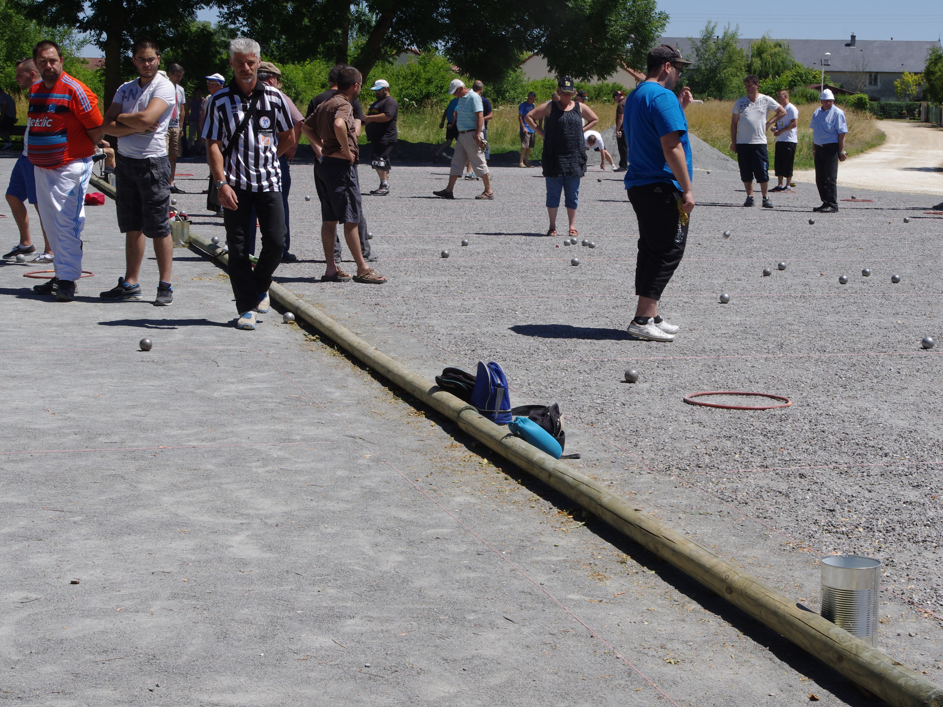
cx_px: 535
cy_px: 356
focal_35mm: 66
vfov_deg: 22.3
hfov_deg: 29.4
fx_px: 1798
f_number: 14
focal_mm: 40
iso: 200
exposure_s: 1/200
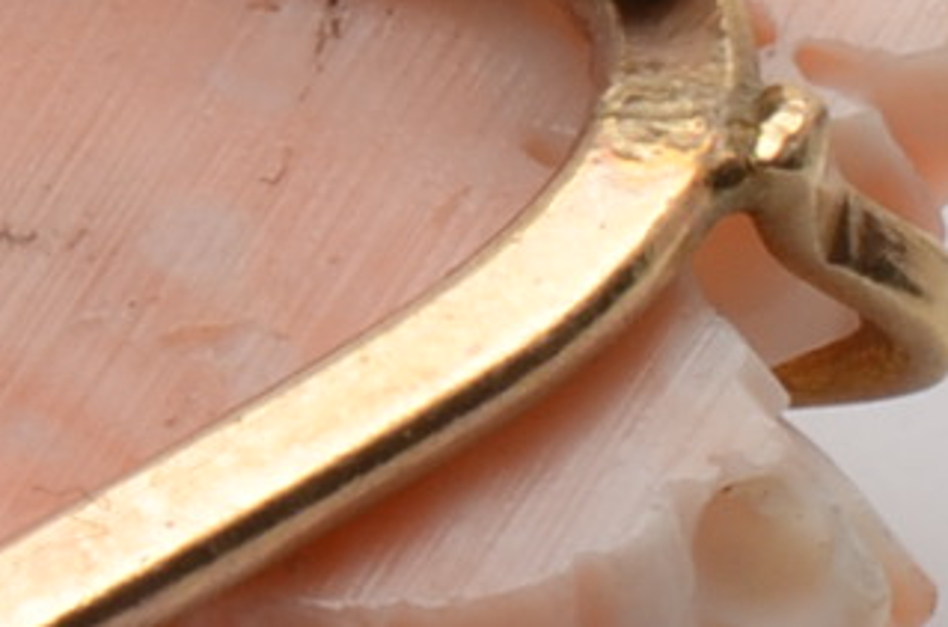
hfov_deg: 2.1
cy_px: -199
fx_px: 25870
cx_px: -782
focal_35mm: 985
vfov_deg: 1.4
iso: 200
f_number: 18
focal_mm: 85
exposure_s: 1/125
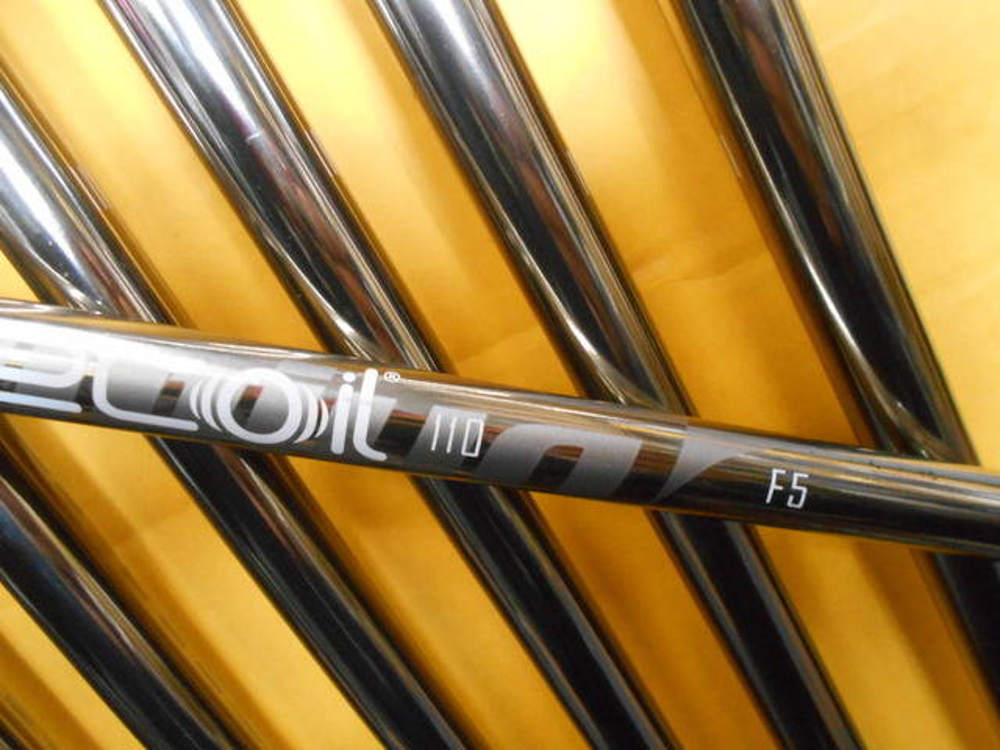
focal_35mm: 26
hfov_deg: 67.3
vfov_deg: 53.1
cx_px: 500
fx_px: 751
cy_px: 375
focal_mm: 4.6
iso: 800
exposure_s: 1/60
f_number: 3.2
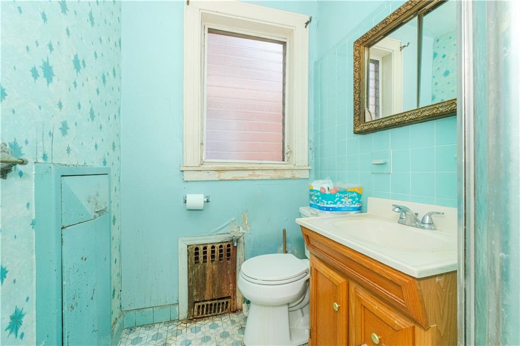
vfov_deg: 77.3
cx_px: 260
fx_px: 217
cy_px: 173
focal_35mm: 15
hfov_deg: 100.4
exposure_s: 1/60
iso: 1600
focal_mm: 10
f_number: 9
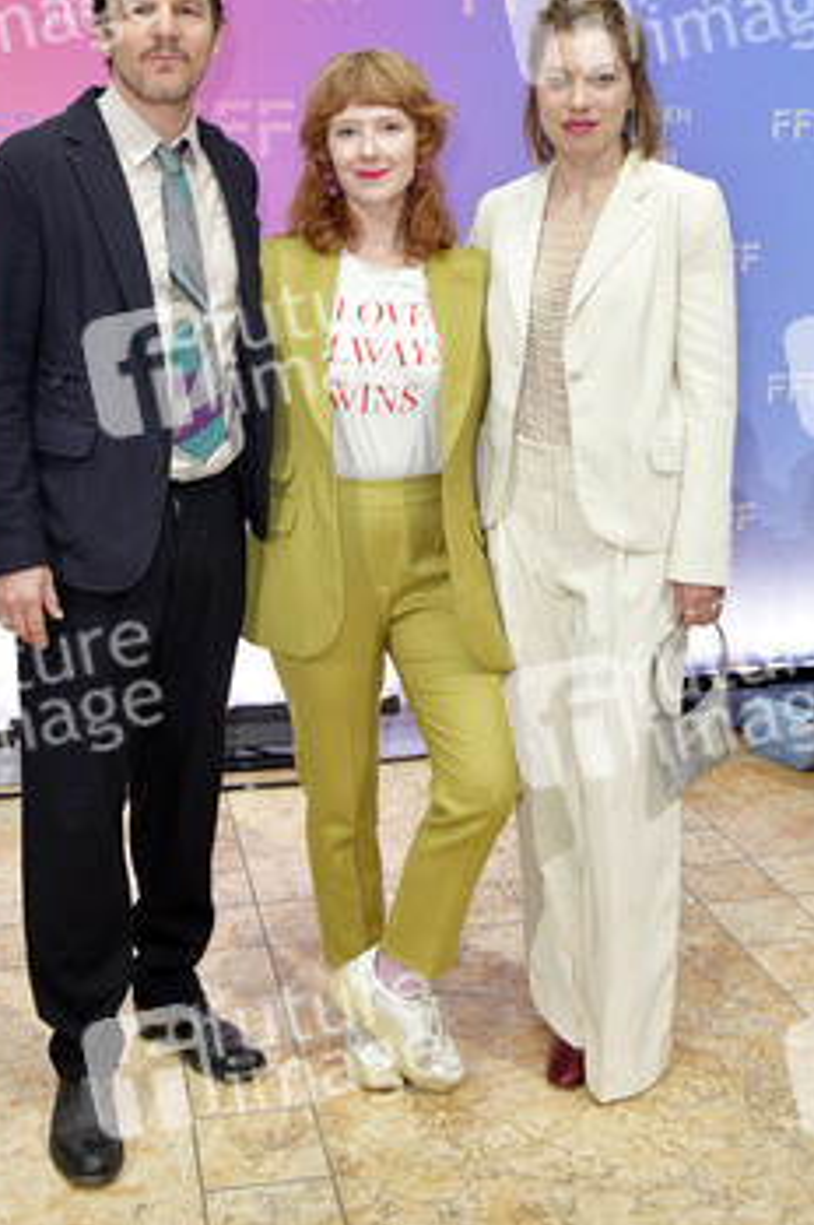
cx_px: 365
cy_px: 530
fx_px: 1325
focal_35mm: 39
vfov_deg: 49.5
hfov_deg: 34.1
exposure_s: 1/160
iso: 1250
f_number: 5.6
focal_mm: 34
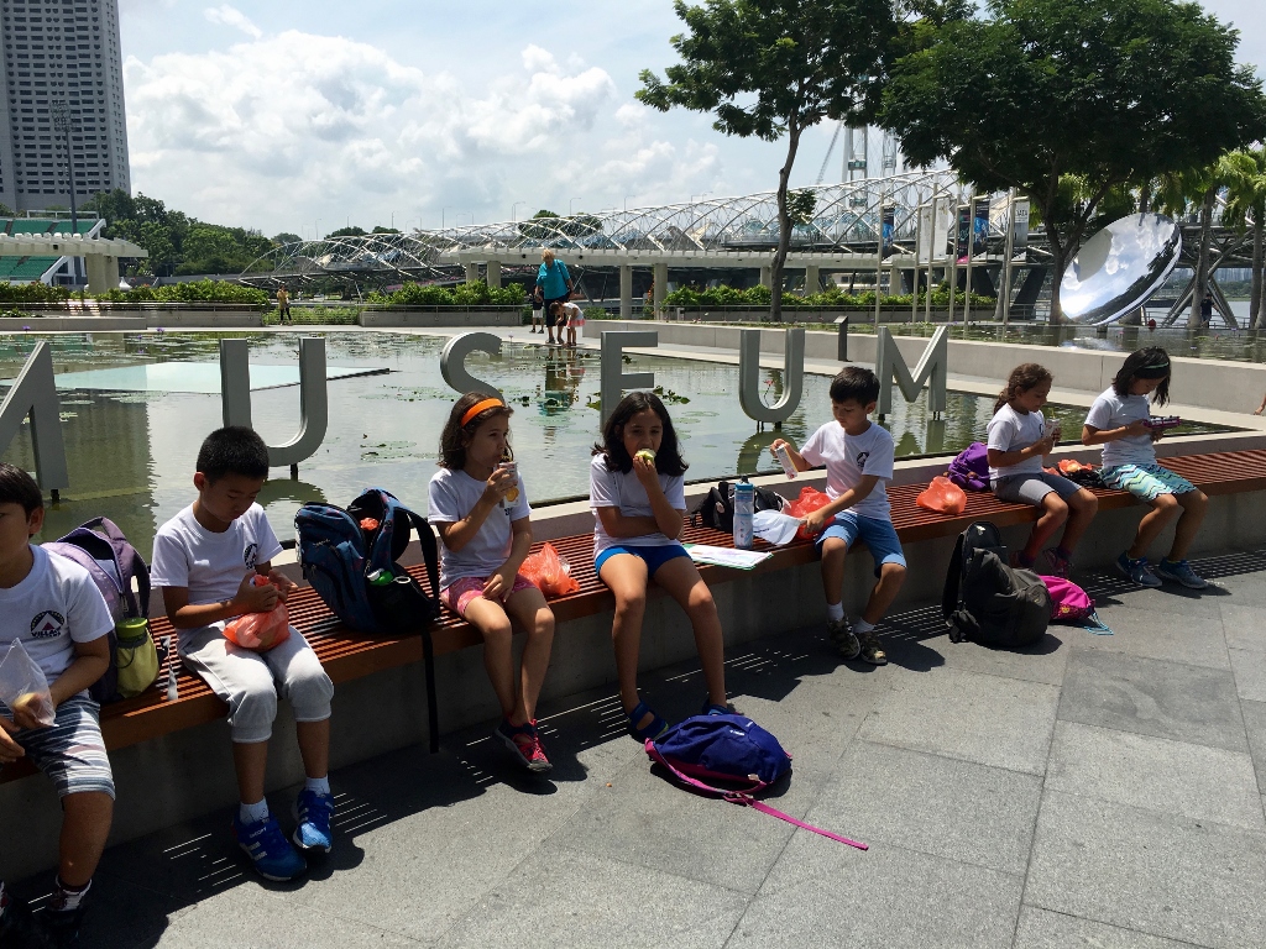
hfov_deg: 61.7
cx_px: 633
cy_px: 474
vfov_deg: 48.2
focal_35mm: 29
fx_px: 1061
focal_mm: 4.15
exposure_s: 1/1972
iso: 25
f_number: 2.2
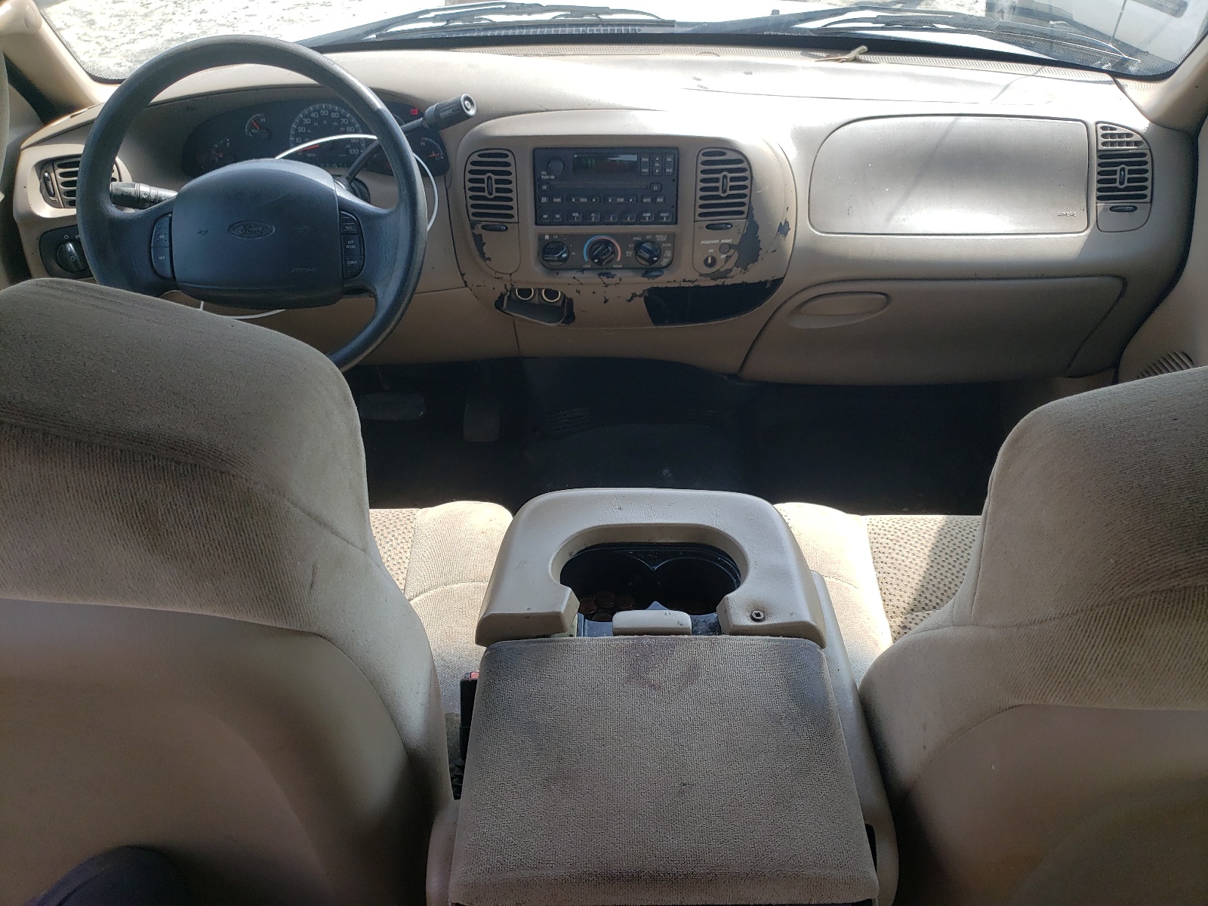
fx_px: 907
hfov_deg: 67.3
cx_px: 604
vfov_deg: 53.1
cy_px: 453
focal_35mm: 26
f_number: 1.5
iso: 50
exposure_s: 1/588
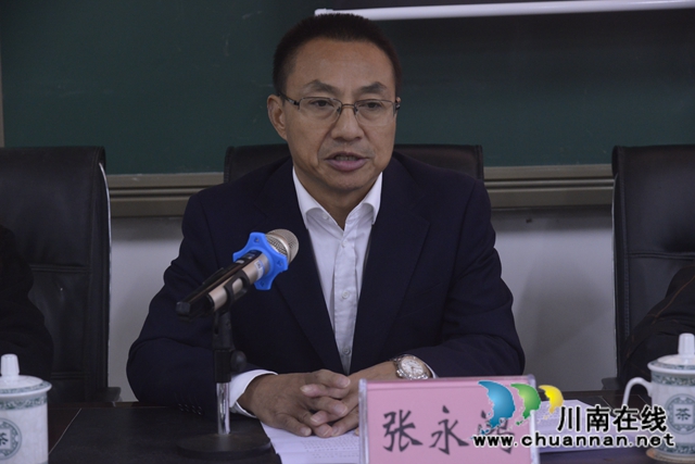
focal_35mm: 78
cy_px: 232
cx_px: 348
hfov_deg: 26.0
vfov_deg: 17.5
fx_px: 1506
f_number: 5.6
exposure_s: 1/60
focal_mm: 78
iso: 4000
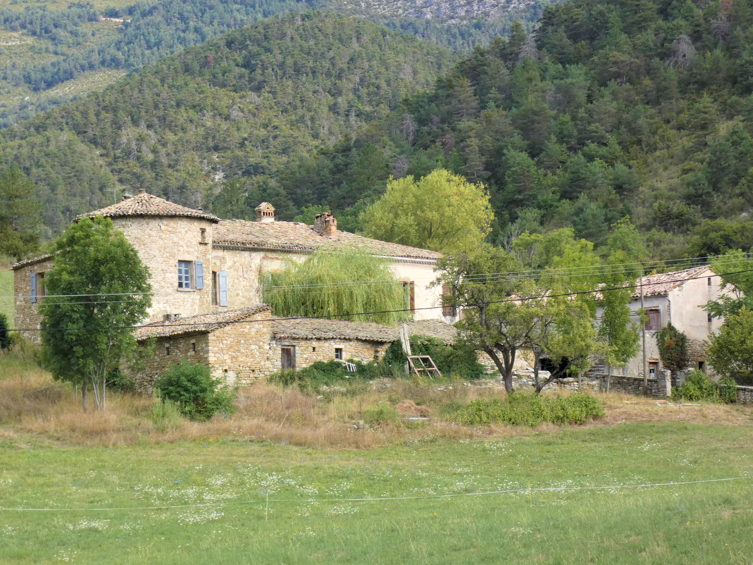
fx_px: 2589
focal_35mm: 119
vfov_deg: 12.5
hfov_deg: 16.5
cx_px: 306
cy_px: 300
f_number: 5.6
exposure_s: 1/160
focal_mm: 17.9
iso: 80
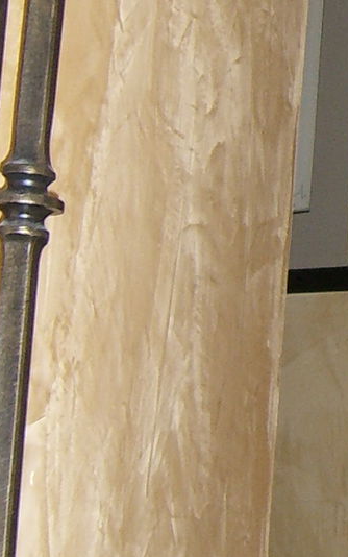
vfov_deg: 12.9
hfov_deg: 7.8
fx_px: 2442
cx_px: 694
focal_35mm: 161
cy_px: 119
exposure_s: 1/60
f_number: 2.7
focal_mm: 6.2
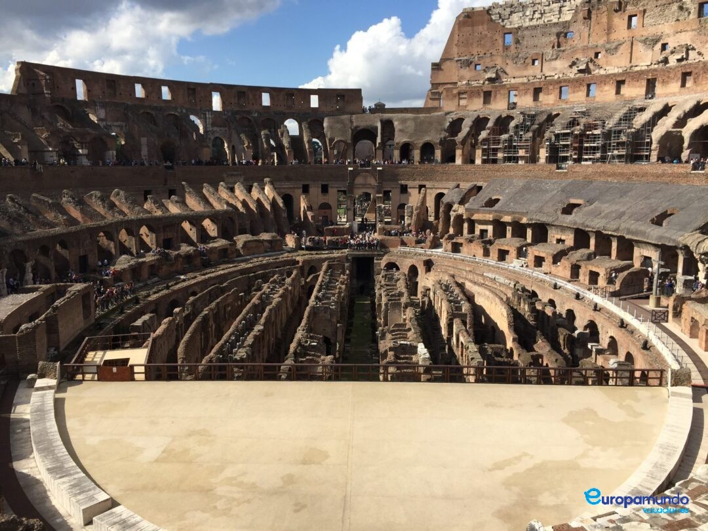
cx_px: 354
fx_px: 593
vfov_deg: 48.2
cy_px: 266
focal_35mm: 29
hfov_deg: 61.7
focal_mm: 4.15
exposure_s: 1/1582
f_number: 2.2
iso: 32
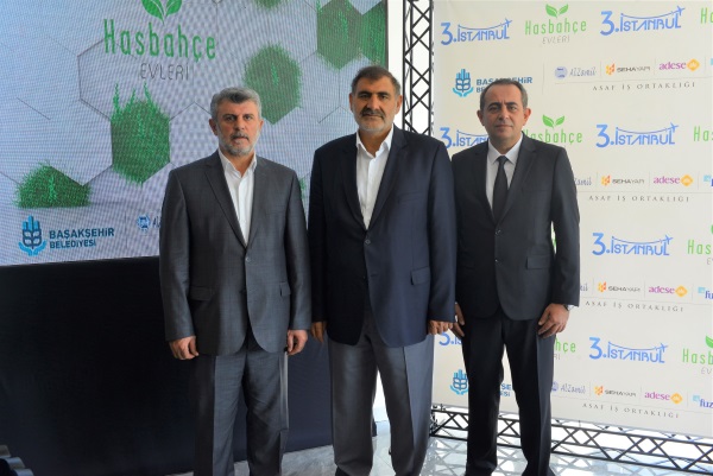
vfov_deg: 35.1
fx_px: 753
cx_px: 356
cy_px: 238
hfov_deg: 50.7
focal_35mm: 38
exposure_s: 1/100
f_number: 10
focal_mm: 38
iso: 1000
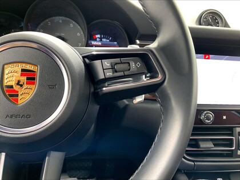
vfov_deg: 48.2
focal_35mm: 29
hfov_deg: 61.7
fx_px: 201
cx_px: 120
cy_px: 90
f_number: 1.8
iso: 160
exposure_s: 1/49
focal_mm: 3
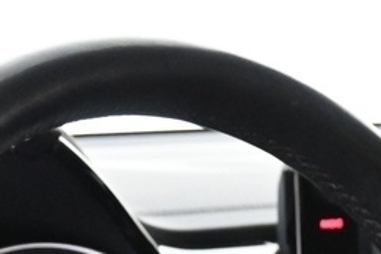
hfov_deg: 11.3
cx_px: 266
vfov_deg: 7.1
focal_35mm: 182
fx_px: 1921
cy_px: 603
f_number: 3.8
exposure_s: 1/30
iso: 3200
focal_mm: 19.5
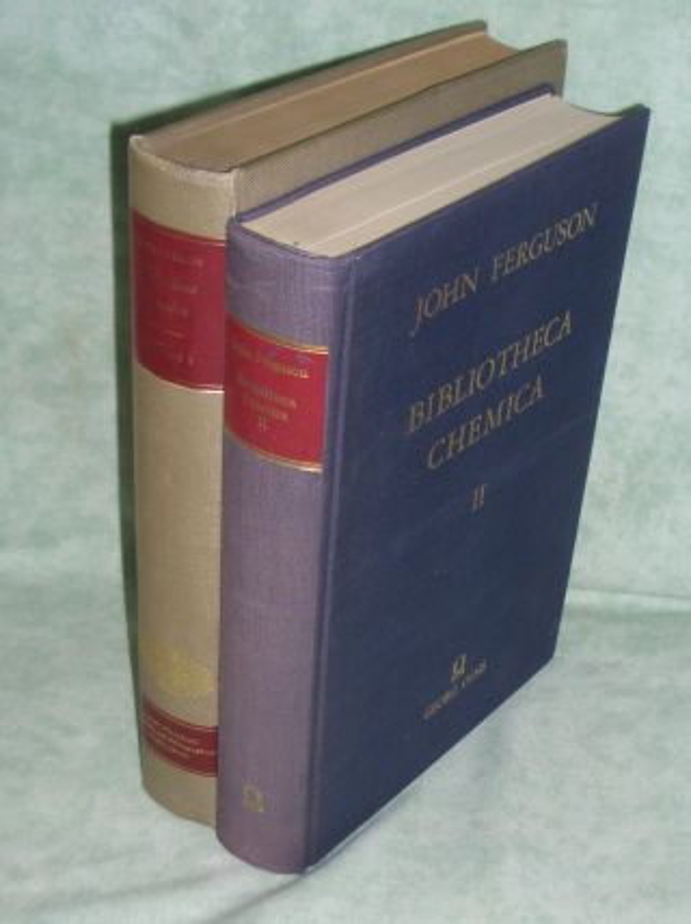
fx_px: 933
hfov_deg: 40.6
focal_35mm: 35
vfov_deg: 52.7
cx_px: 346
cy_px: 462
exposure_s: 1/60
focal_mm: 5.8
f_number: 2.6
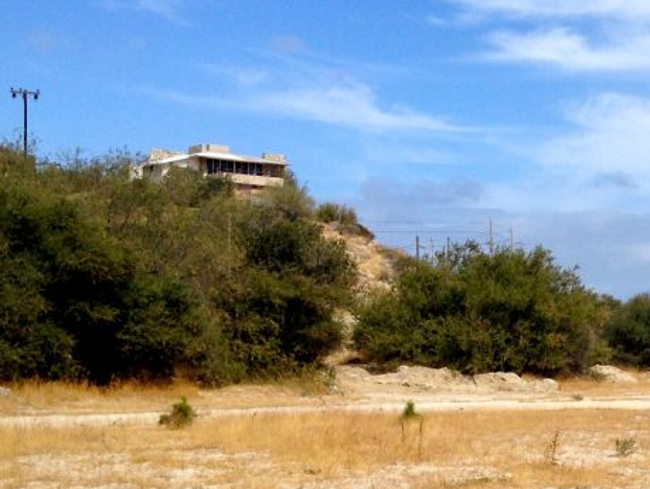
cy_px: 305
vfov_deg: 18.9
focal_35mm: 78
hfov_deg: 24.1
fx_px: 1466
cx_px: 623
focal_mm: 4.28
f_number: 2.4
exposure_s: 1/2632
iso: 50
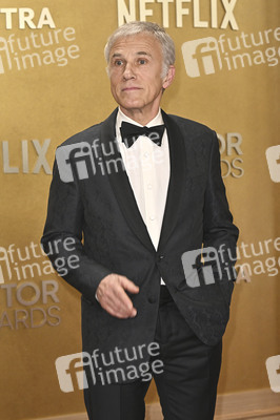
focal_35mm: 91
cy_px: 210
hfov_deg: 15.0
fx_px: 1063
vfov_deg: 22.4
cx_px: 140
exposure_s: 1/320
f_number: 5.6
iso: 2500
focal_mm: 91
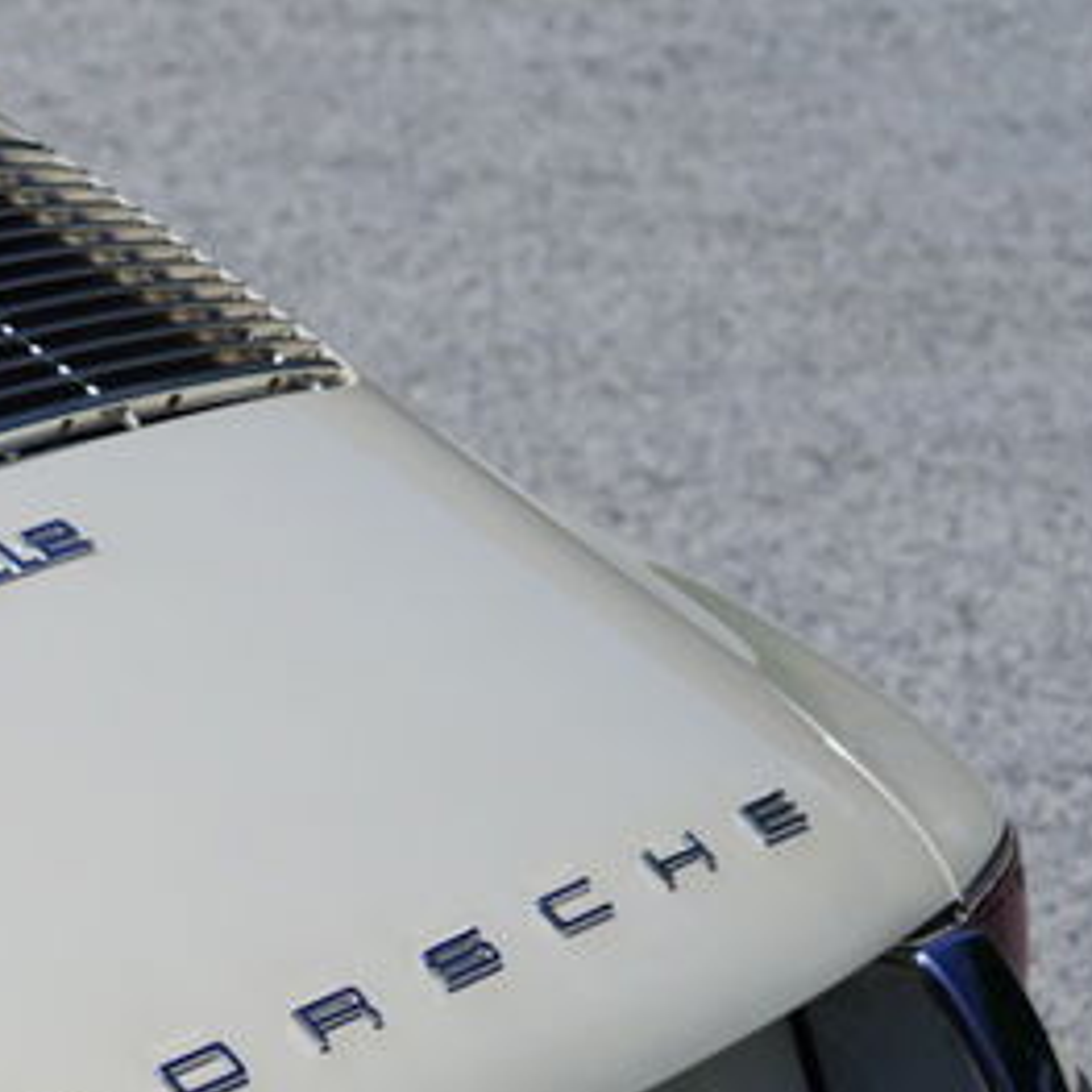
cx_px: -511
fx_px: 8030
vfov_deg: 7.7
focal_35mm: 225
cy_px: 1181
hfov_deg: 7.6
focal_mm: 68
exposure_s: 1/400
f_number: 6.3
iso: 100
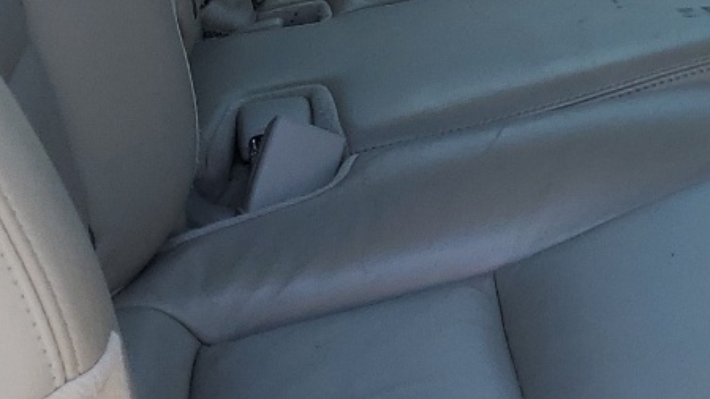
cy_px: -150
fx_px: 1900
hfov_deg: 20.4
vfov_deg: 11.6
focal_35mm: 101
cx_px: 731
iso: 50
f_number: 1.5
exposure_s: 1/455
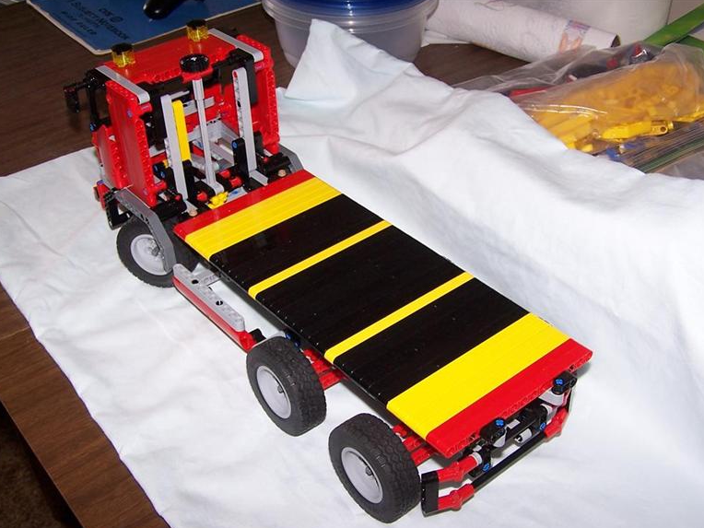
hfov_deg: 42.1
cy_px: 272
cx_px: 356
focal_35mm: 45
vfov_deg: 32.2
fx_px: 915
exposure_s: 1/60
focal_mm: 7.1
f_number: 2.8
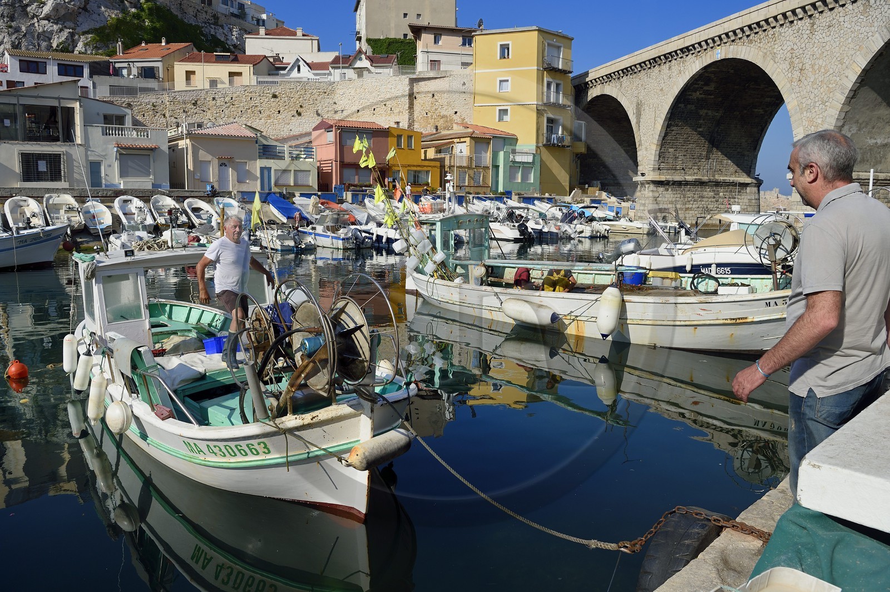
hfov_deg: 73.8
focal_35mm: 24
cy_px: 296
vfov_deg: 53.1
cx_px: 445
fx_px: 593
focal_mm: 24
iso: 200
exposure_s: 1/640
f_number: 9
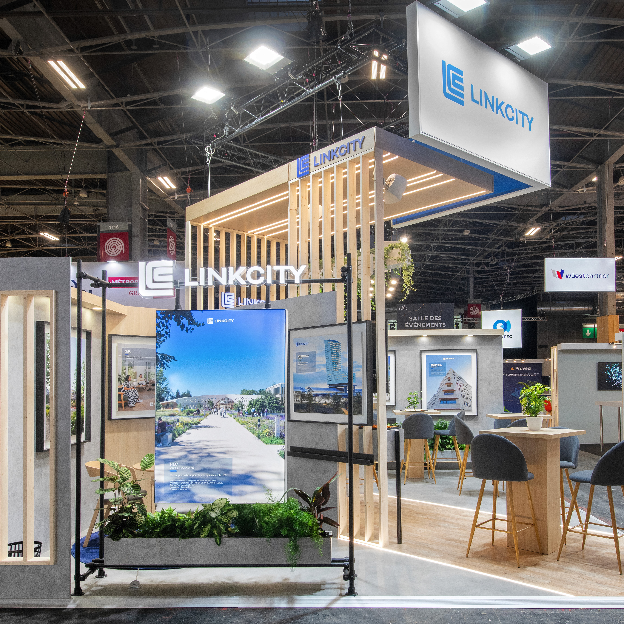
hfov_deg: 60.9
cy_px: 307
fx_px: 530
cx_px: 328
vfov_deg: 60.9
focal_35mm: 26
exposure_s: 1/125
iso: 500
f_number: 11
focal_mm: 20
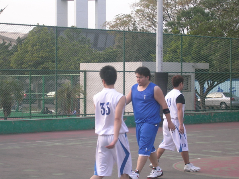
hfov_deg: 18.7
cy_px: 90
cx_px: 120
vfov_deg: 14.1
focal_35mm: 105
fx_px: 725
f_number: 4.9
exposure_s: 1/91.6
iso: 50
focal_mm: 16.2
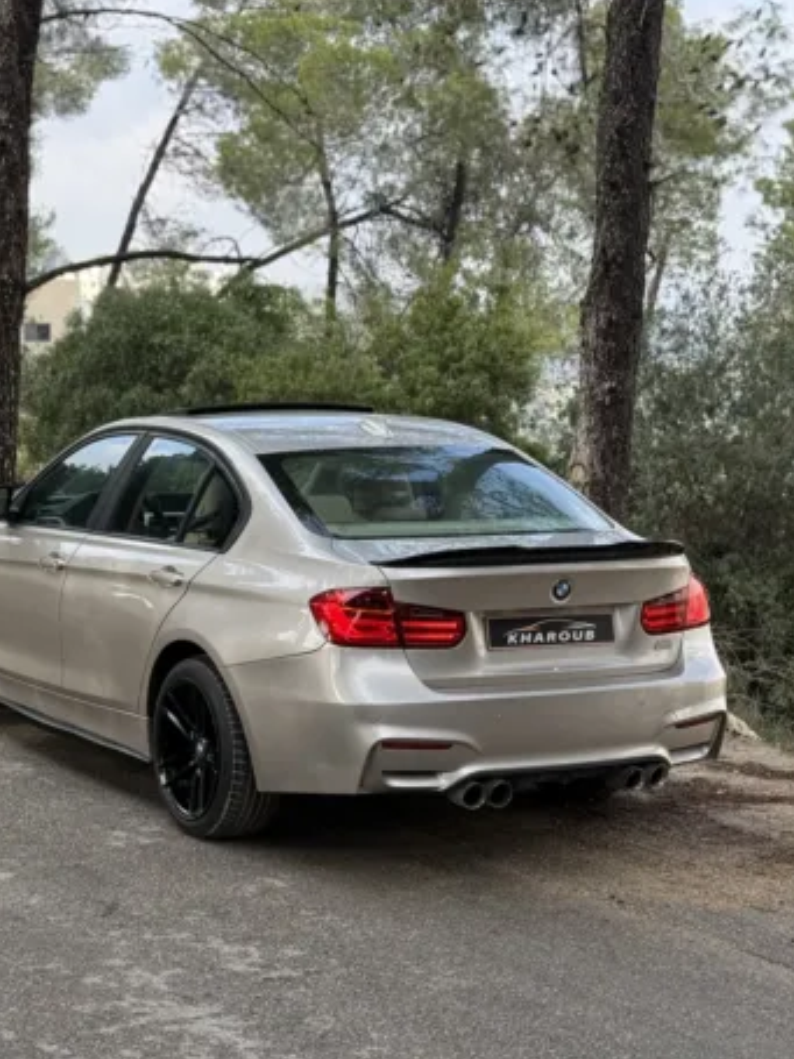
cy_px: 603
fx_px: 2325
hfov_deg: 19.3
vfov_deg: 25.6
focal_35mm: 76
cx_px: 275
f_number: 1.78
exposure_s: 1/1203
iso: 100
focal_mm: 6.76
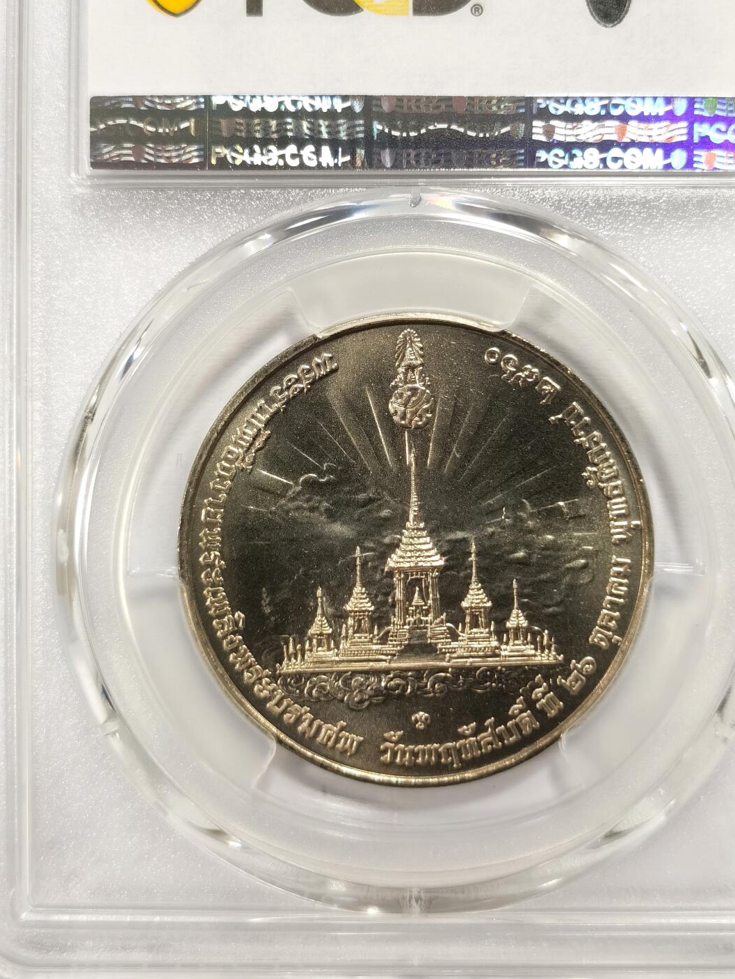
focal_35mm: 69
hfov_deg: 21.3
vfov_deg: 28.1
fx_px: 1953
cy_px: 376
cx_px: 415
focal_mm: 5.56
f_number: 16
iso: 125
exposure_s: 1/100
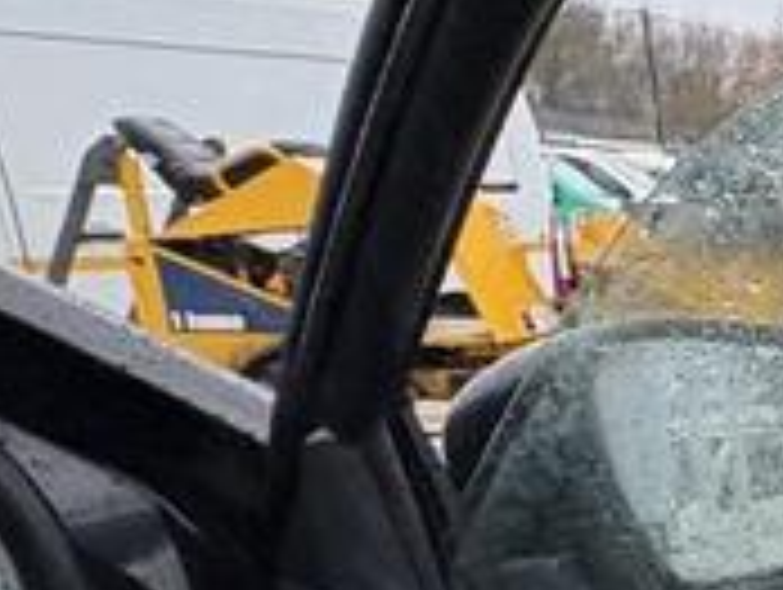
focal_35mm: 72
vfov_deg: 19.3
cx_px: 1602
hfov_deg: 17.8
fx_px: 1631
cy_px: 707
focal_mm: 2.22
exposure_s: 1/83
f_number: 2.2
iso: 200
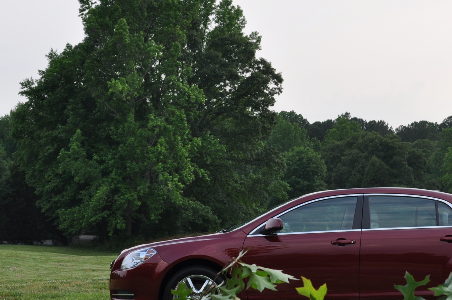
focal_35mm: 86
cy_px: 152
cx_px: 282
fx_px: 1078
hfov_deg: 23.6
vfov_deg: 15.8
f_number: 9
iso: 200
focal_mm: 34
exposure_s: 1/100
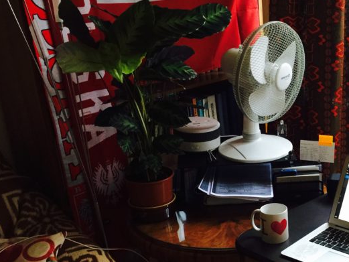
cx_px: 307
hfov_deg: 32.3
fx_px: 575
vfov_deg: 25.3
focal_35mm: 57
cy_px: 198
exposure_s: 1/17
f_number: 2.2
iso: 100
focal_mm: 4.15
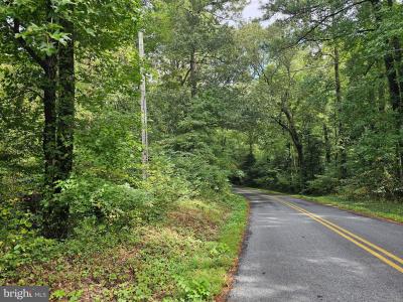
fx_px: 268
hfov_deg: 73.9
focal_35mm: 23
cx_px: 202
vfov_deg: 58.9
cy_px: 151
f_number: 1.7
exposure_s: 1/120
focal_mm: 6.3
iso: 16
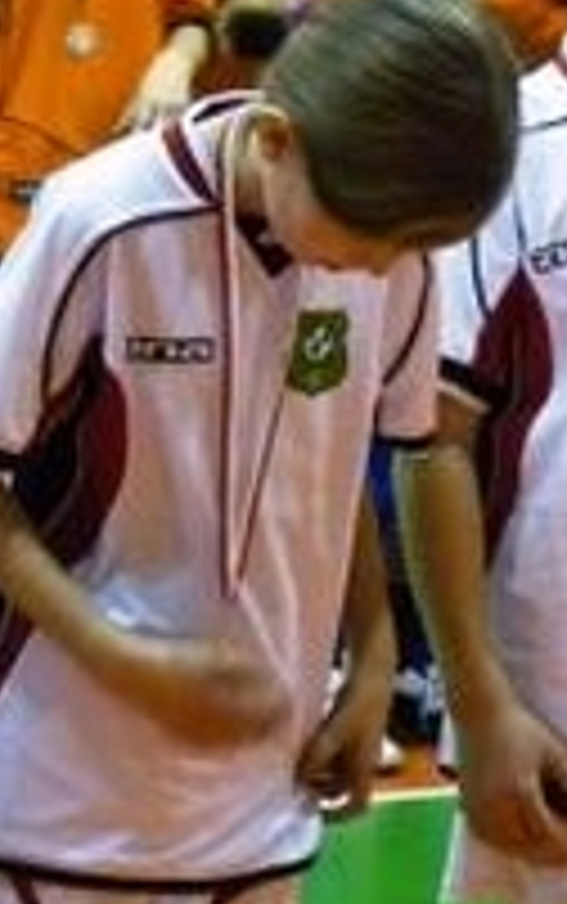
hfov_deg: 4.9
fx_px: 6563
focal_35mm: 266
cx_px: 1112
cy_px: 358
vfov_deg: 7.9
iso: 800
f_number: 3.6
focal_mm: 18
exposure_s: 1/40
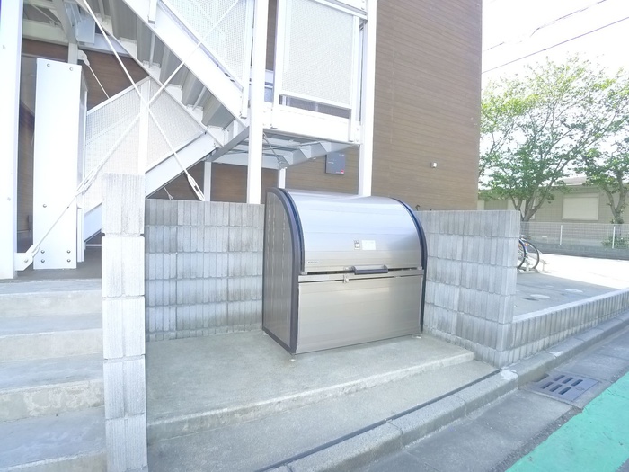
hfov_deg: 71.6
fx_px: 436
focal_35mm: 24
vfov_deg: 56.8
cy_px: 236
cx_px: 314
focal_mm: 5.1
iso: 400
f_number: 2.8
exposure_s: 1/250
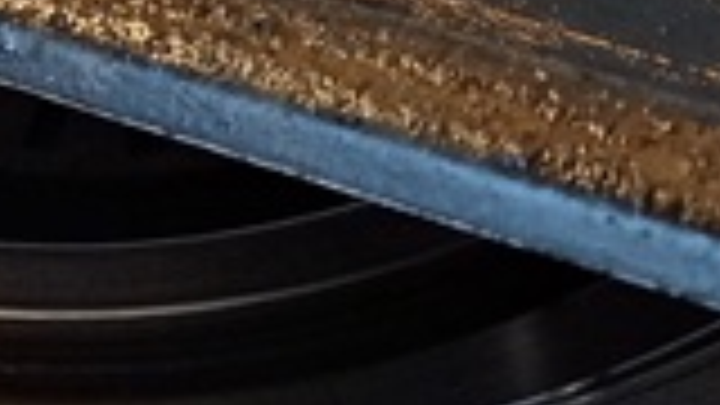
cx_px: -14
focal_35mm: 109
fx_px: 2081
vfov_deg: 10.3
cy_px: -378
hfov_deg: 19.0
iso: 400
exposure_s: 1/60
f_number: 1.8
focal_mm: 4.65
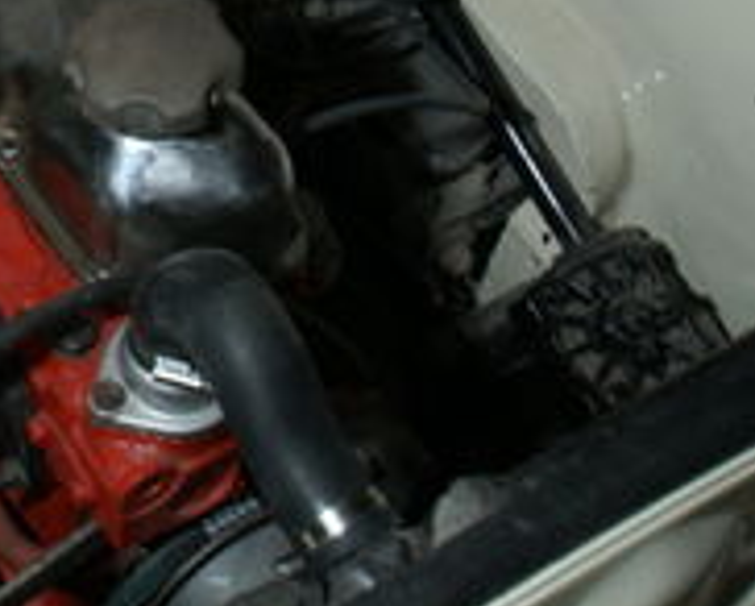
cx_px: -41
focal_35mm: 89
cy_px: -158
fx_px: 1991
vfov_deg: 16.4
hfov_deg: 20.6
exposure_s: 1/60
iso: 100
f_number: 10
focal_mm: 18
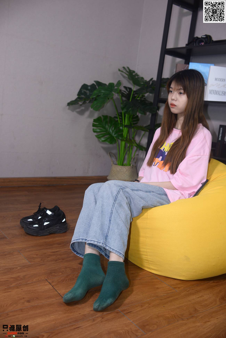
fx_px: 329
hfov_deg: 37.9
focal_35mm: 35
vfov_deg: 54.4
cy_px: 169
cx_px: 113
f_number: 5
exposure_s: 1/125
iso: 500
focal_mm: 35
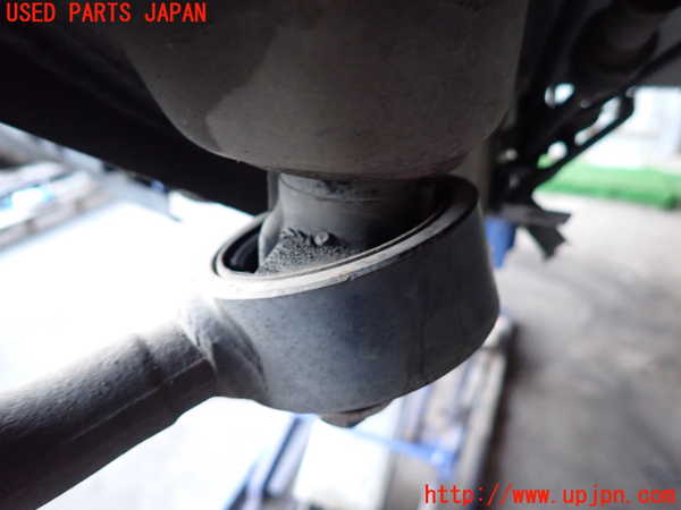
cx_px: 340
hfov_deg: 69.4
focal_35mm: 25
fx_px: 492
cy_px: 255
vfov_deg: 54.9
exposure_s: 1/25
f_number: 2
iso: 800
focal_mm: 4.5
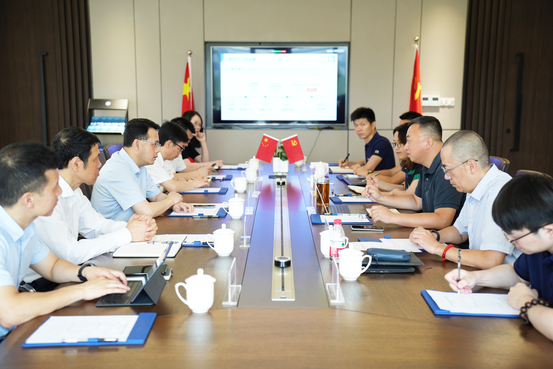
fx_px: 676
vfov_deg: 30.5
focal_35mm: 44
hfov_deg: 44.5
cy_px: 184
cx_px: 276
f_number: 2.8
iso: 640
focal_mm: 44
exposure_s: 1/100
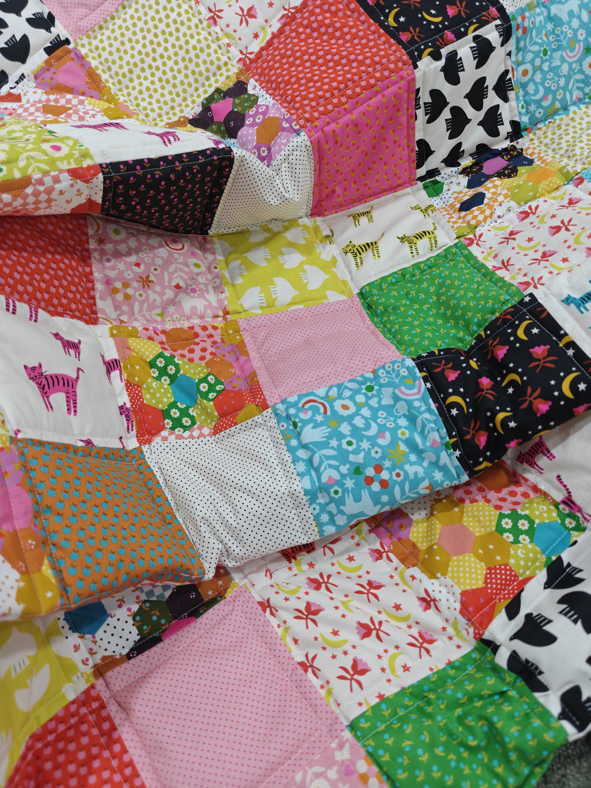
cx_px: 296
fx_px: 524
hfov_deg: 58.9
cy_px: 394
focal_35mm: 23
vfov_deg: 73.9
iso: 400
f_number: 1.6
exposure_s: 1/120
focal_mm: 6.06
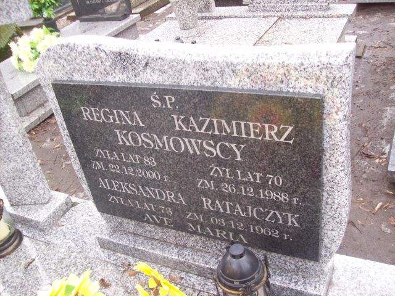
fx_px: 411
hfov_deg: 51.4
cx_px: 198
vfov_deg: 39.7
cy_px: 148
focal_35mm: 36
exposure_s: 1/116
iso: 200
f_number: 2.7
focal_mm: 6
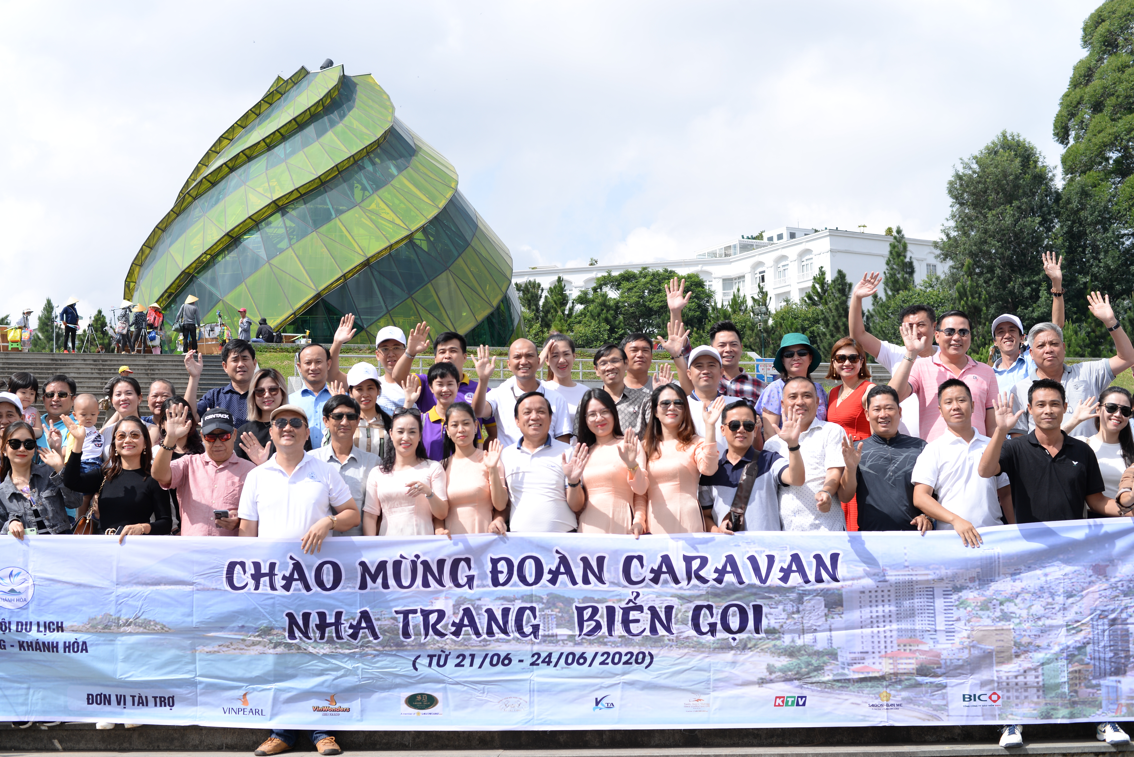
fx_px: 1576
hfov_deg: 39.6
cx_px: 567
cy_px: 378
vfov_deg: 27.0
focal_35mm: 50
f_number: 5.6
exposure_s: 1/400
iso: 100
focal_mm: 50
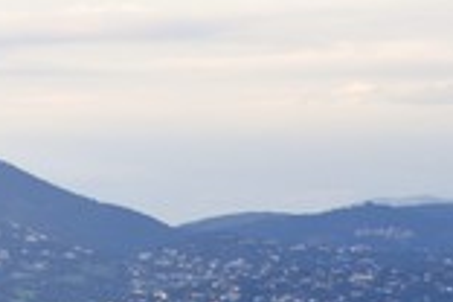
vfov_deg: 2.6
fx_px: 6757
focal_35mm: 537
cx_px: 12
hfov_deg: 3.8
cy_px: 372
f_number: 9
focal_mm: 200
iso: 400
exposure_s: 1/200
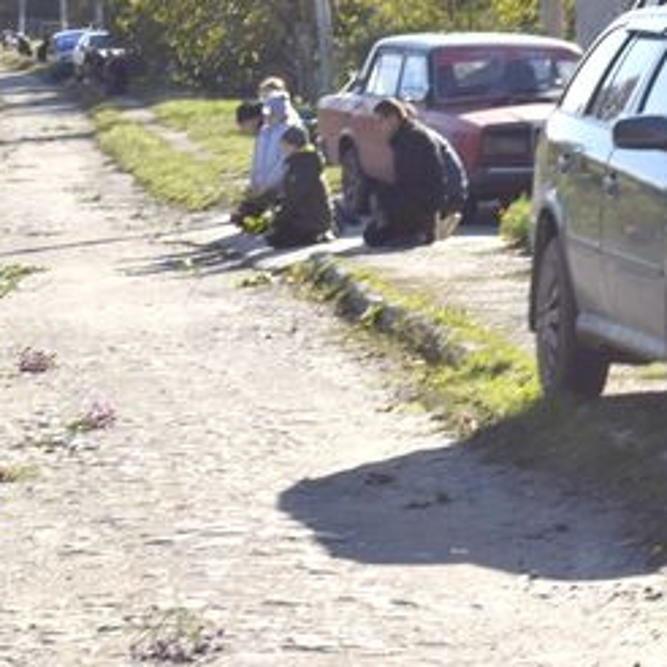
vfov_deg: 8.1
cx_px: 813
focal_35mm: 214
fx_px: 4672
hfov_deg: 8.1
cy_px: 50
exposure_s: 1/200
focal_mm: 55
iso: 100
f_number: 13
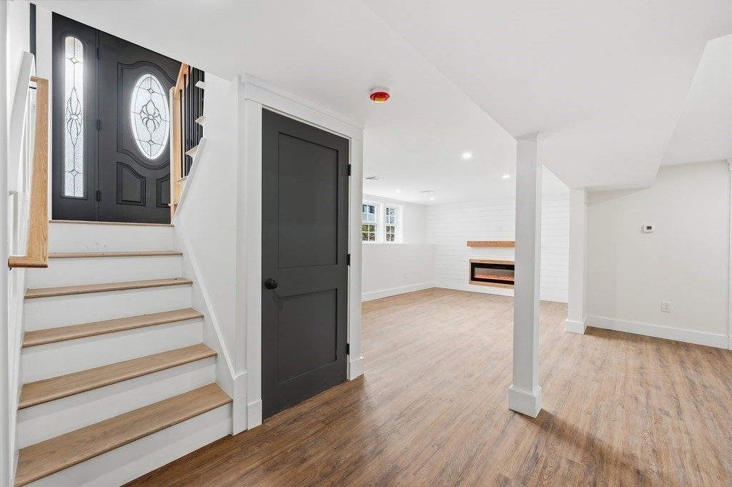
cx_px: 366
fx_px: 284
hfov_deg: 104.3
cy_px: 244
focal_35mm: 14
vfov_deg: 81.1
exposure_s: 1/1.67
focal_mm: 14
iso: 100
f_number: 8
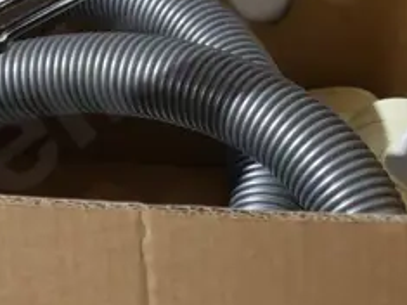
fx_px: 1434
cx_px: 291
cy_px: -60
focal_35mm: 122
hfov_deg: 16.1
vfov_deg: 11.9
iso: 640
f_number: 3.5
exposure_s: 1/60
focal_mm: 14
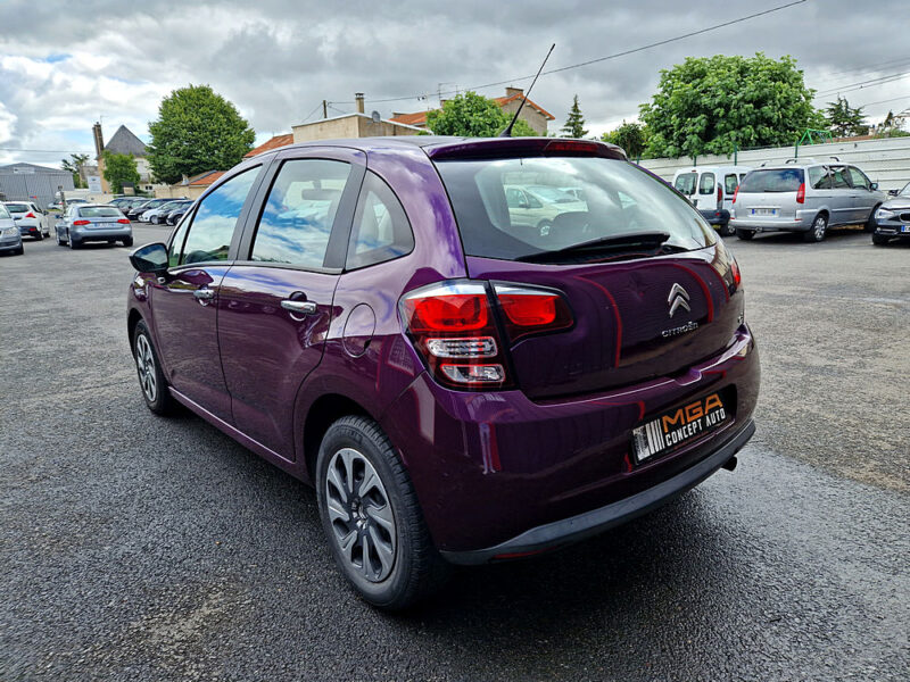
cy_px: 341
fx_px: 605
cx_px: 455
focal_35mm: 23
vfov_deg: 58.9
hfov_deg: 73.9
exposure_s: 1/646
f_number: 1.8
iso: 50
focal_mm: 5.4
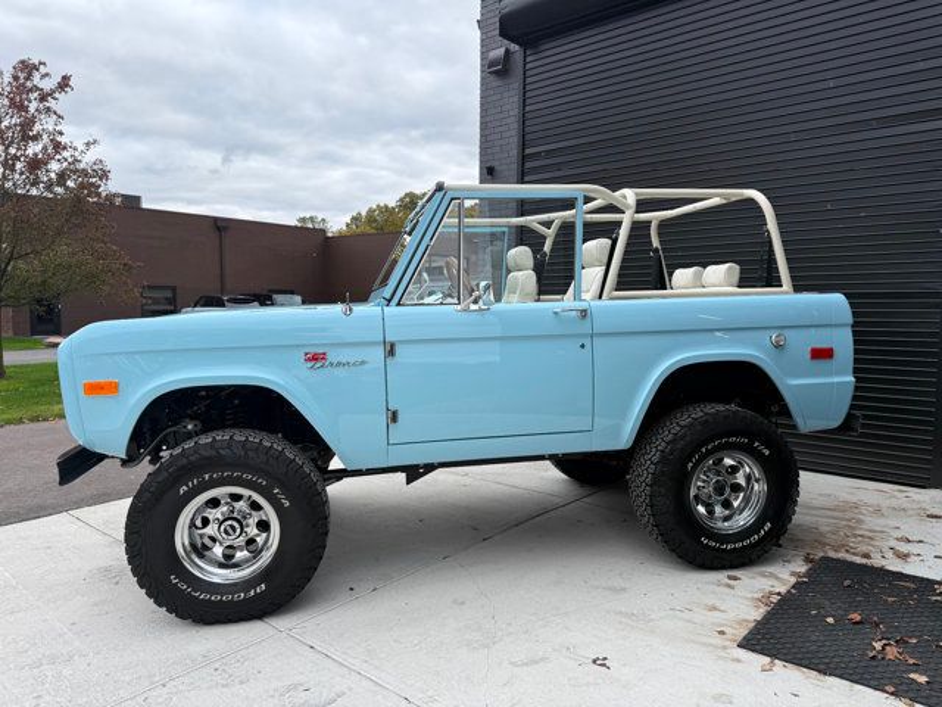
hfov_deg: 71.6
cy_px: 354
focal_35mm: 24
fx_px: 653
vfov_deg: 56.8
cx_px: 471
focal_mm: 6.76
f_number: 1.78
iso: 80
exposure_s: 1/1122
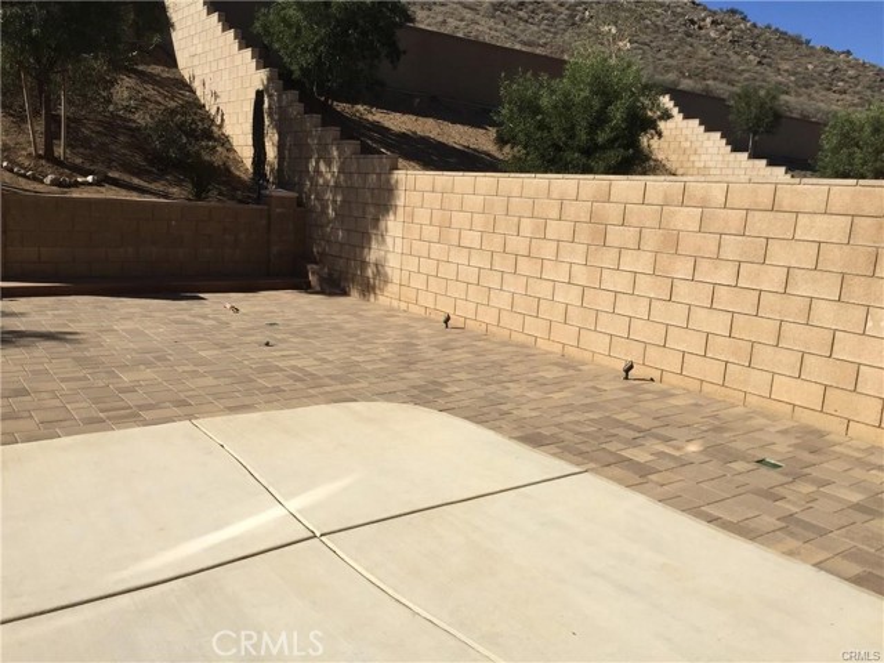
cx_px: 442
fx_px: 741
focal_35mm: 29
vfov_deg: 48.2
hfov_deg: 61.7
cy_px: 332
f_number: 2.2
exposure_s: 1/3049
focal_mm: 4.15
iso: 32
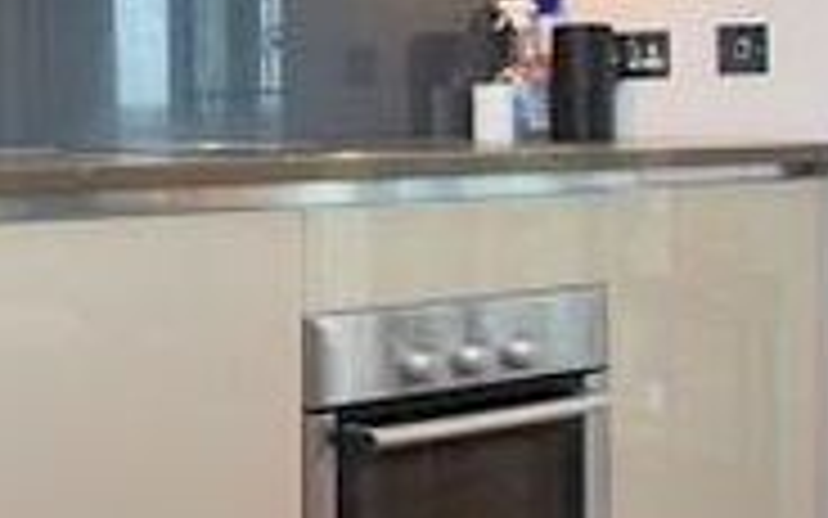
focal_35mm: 58
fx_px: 1309
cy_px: 108
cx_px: -171
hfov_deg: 29.9
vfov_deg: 22.1
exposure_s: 1/125
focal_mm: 10
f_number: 5.6
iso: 800
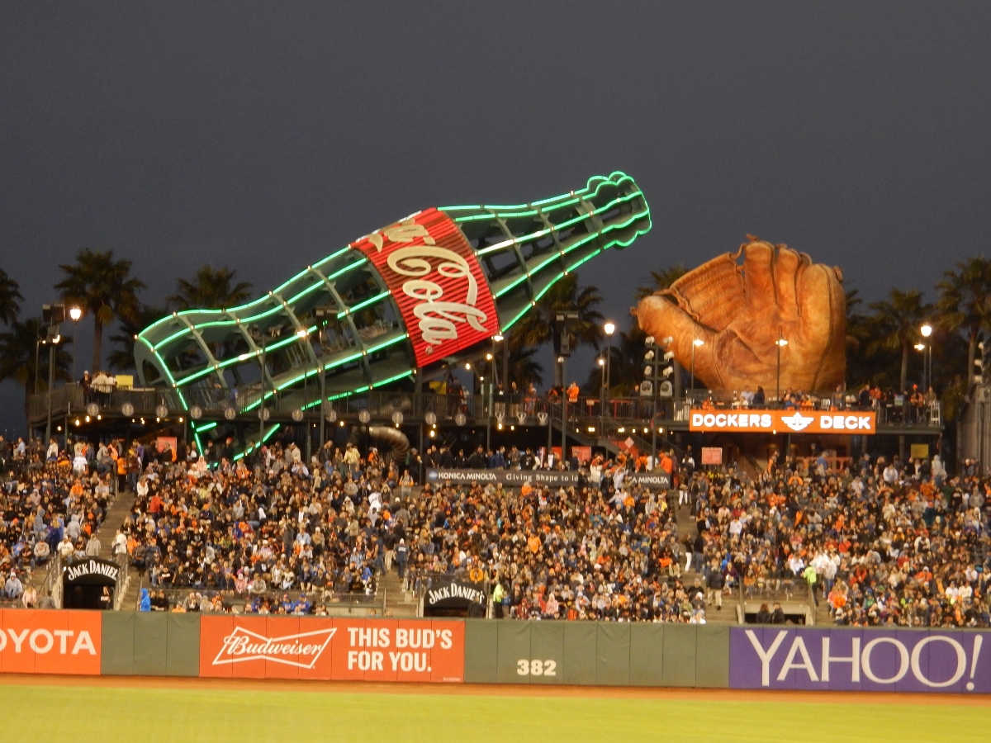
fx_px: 3979
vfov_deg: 10.7
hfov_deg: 14.2
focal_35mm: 139
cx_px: 496
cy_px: 372
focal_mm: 24.7
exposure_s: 1/25
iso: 400
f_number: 6
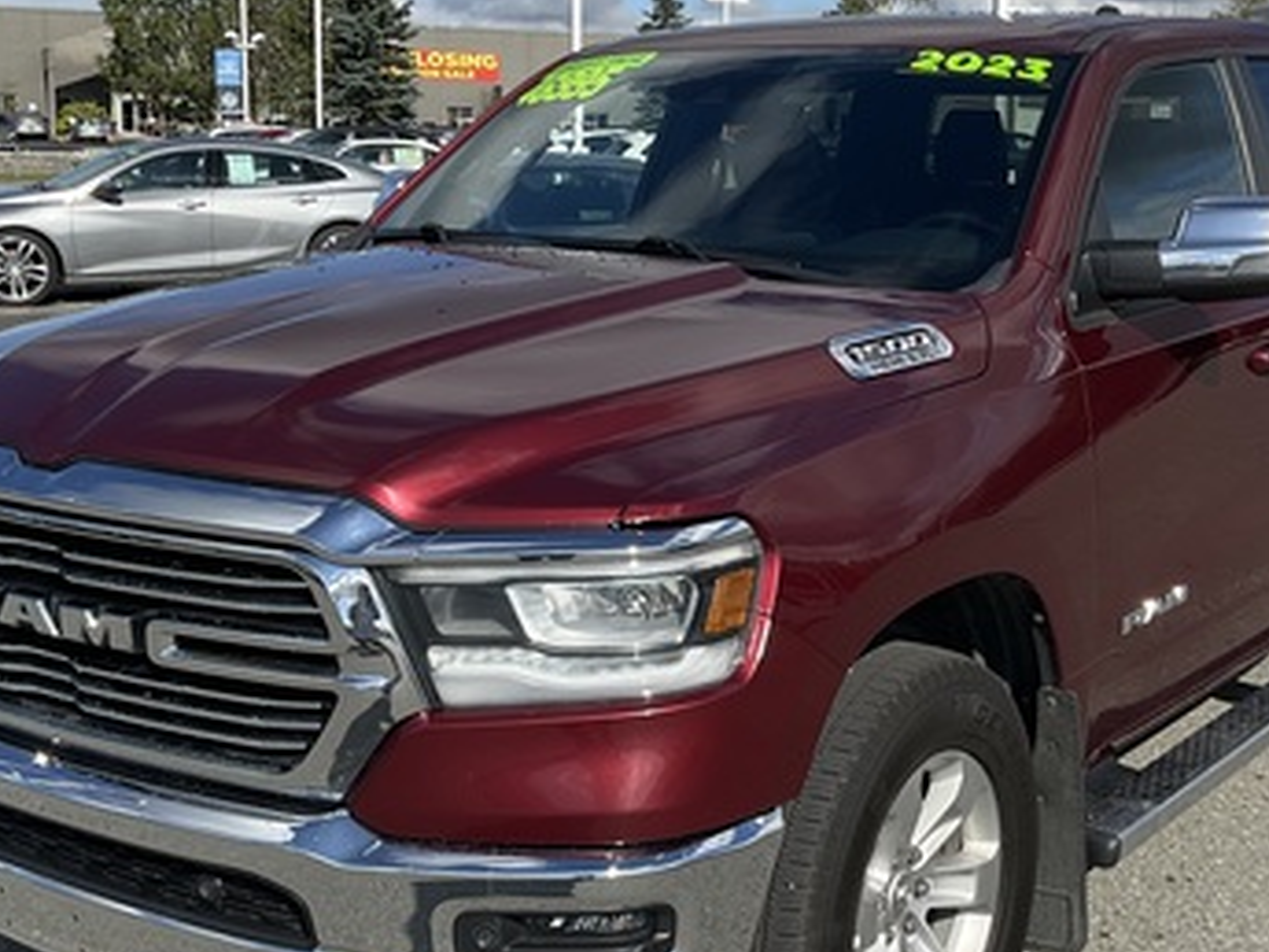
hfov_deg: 35.5
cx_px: 723
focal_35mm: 54
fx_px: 1980
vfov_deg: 27.0
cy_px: 446
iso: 25
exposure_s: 1/2141
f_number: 1.8
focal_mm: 3
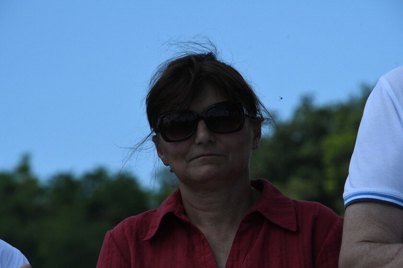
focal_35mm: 360
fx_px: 4030
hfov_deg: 5.7
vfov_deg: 3.8
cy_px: 134
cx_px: 202
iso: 4000
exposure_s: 1/6400
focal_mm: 240
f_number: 13
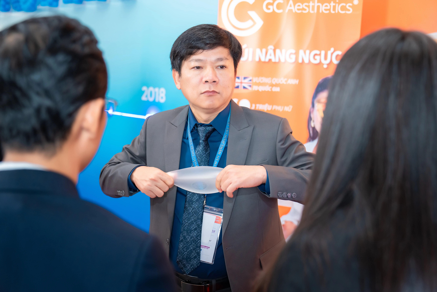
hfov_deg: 43.6
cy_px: 146
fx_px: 546
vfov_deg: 29.9
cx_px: 218
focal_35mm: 45
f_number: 3.2
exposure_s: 1/160
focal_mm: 45
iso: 1000
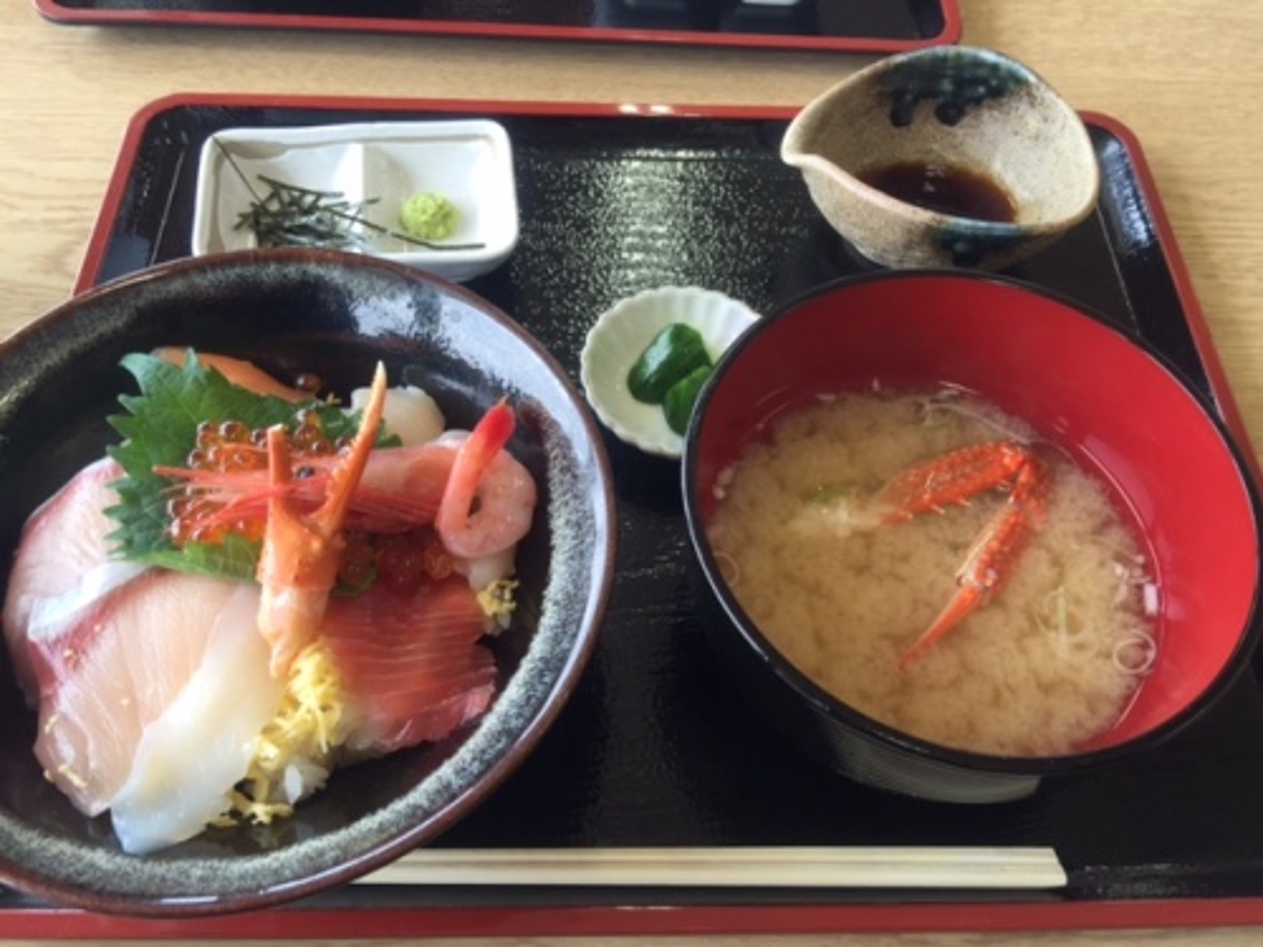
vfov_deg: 48.2
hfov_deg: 61.7
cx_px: 632
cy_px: 474
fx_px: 1058
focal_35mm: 29
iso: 32
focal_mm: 4.15
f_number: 2.2
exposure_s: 1/60
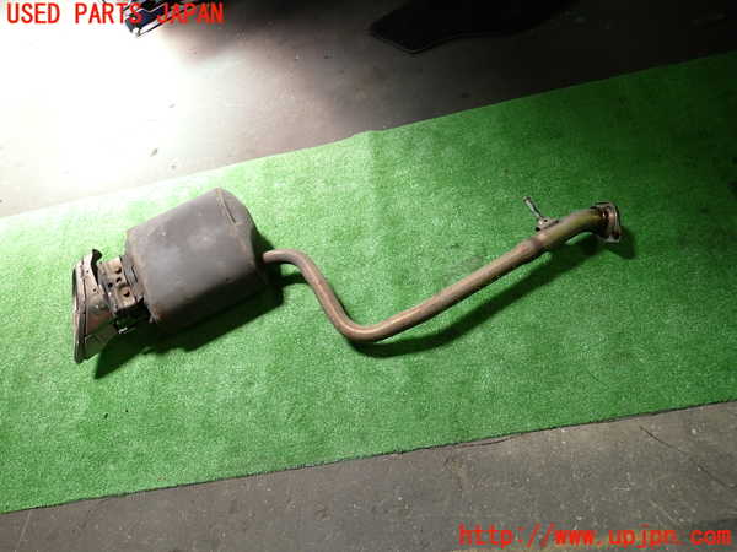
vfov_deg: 54.9
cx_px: 368
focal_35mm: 25
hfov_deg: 69.4
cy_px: 276
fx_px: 532
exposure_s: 1/60
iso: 125
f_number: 2
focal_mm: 4.5
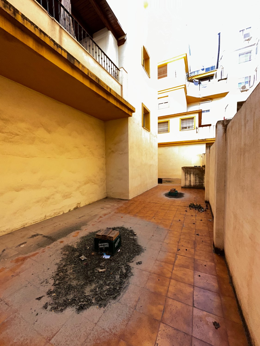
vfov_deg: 102.1
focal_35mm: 14
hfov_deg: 85.7
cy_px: 173
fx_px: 140
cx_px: 130
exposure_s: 1/506
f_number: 2.2
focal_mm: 2.22
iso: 160
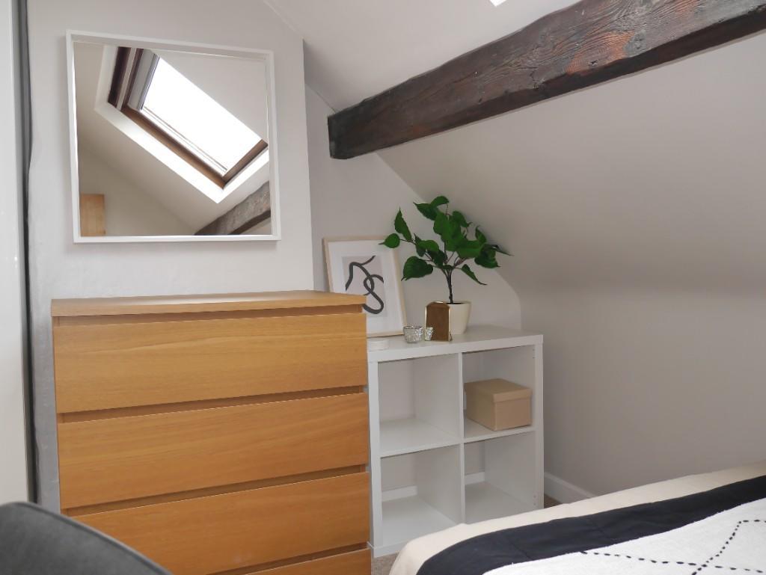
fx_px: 708
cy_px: 288
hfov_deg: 56.8
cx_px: 383
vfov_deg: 44.2
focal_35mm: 32
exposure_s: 1/125
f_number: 3.6
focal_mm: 16
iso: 400
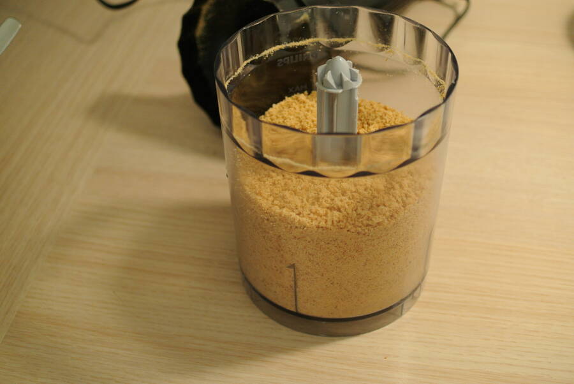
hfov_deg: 40.3
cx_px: 287
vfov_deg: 27.6
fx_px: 782
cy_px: 192
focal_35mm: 49
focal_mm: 18.5
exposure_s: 1/60
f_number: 1.8
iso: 320
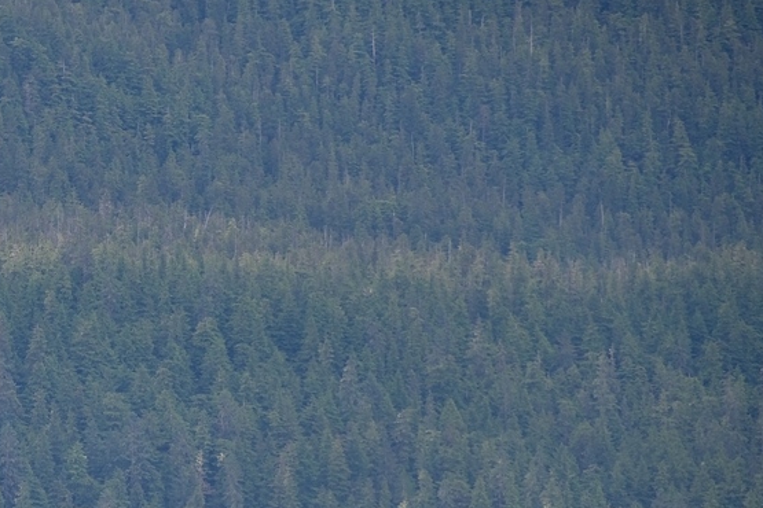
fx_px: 14665
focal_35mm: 692
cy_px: 375
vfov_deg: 2.0
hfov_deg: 3.0
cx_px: 10
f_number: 5.6
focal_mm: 300
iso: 400
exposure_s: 1/640
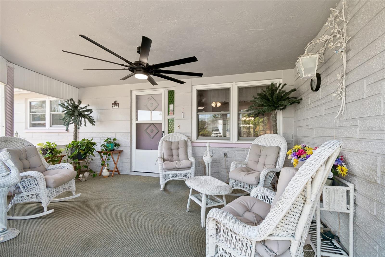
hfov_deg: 100.4
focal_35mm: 15
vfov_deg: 77.3
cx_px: 192
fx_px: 160
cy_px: 128
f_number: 7.1
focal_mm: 10
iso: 100
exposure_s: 1/15
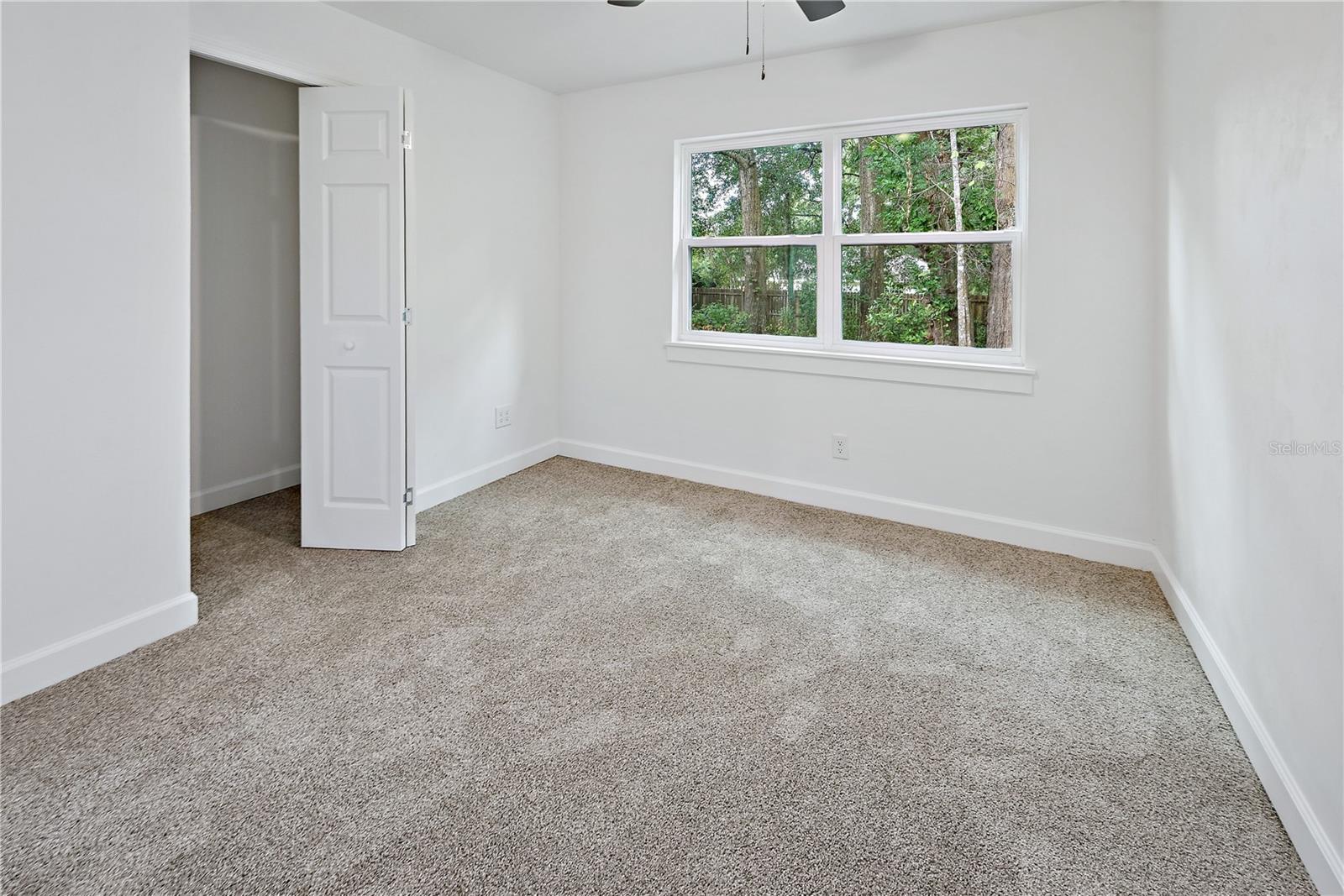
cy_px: 448
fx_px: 523
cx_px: 672
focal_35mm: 14
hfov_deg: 104.2
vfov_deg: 81.2
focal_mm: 14
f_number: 8
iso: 400
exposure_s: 1/10
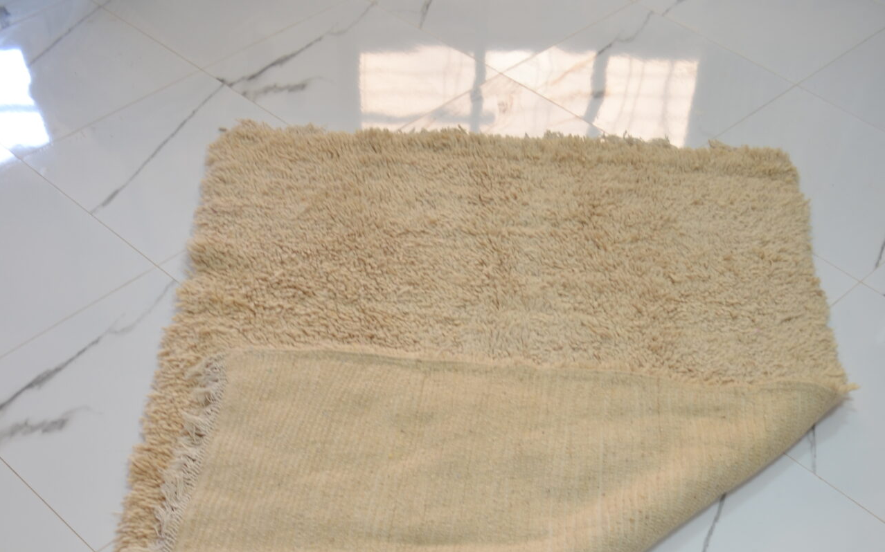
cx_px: 438
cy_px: 641
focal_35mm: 42
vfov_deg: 27.3
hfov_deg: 47.2
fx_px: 1013
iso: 100
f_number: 3.5
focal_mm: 18
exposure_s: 1/15
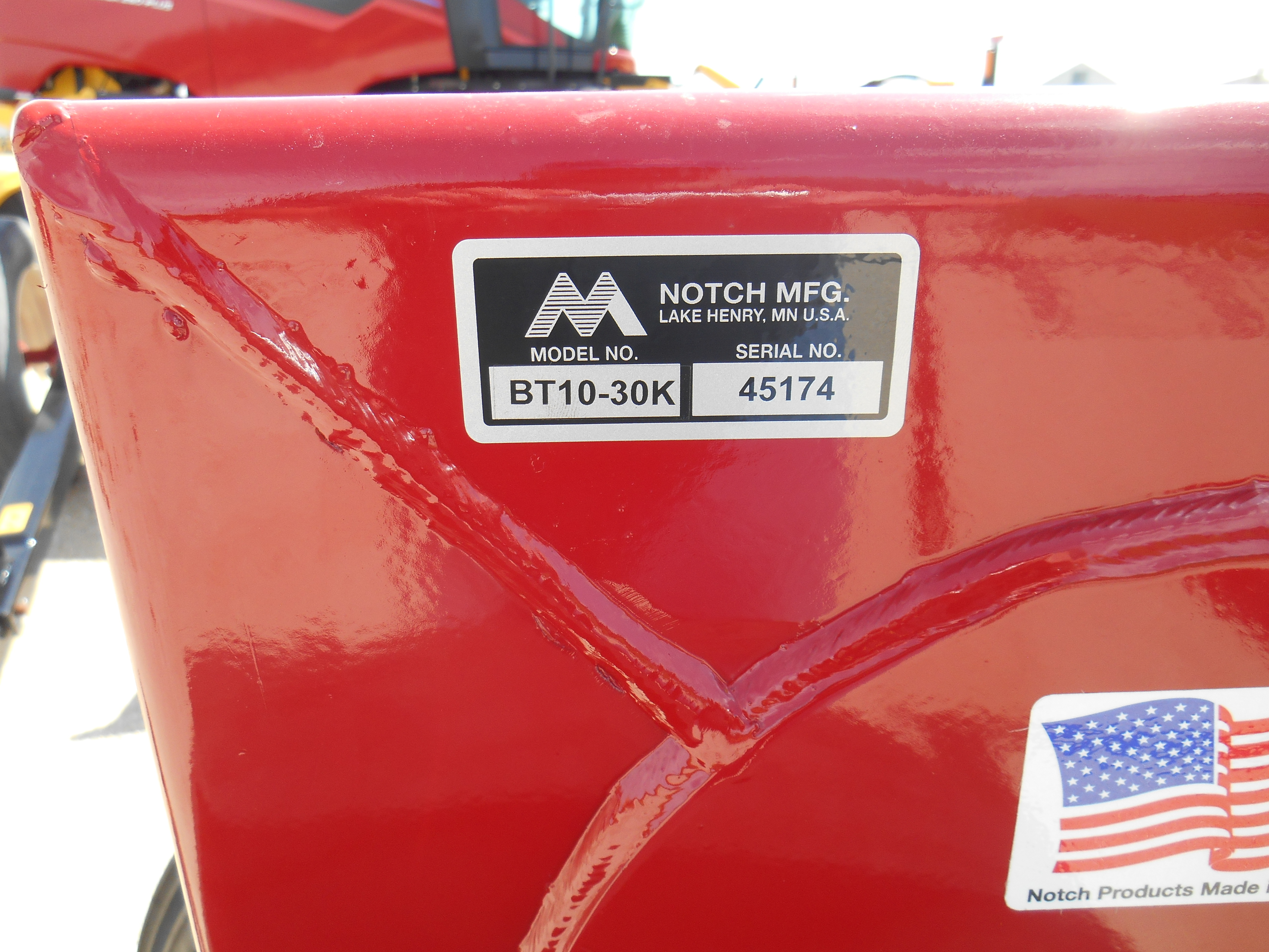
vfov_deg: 53.1
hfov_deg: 67.3
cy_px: 476
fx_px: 953
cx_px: 634
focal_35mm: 26
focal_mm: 4.7
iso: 80
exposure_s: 1/160
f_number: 3.4
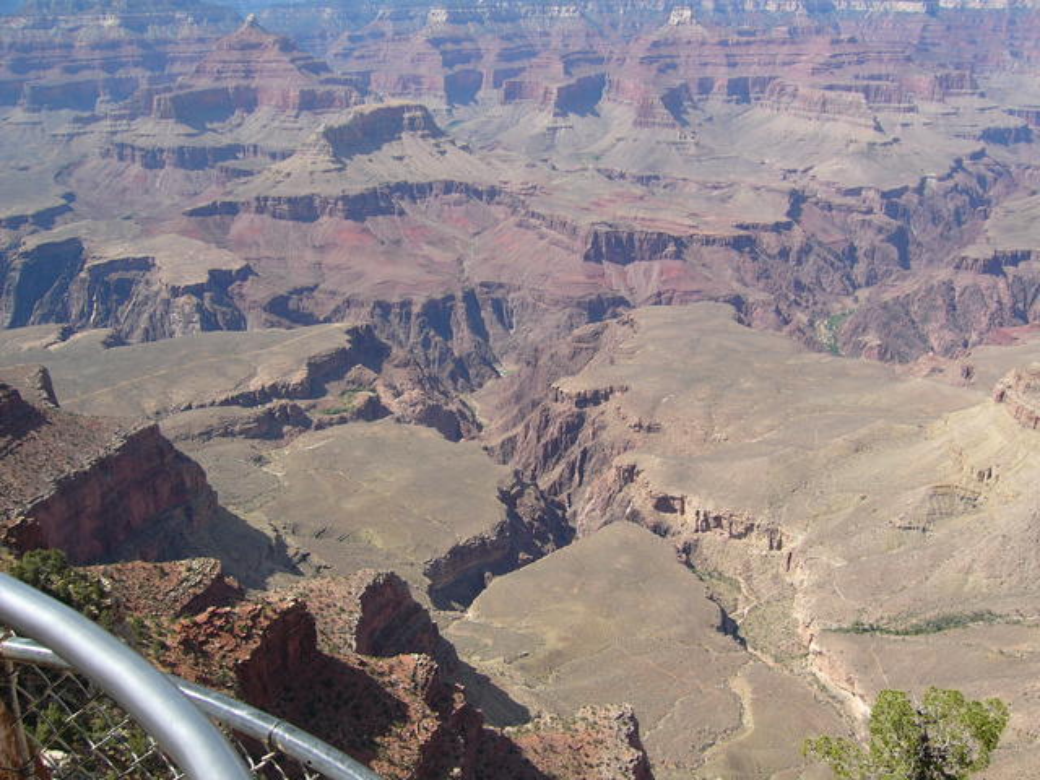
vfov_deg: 40.7
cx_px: 520
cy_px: 390
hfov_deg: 52.6
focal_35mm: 35
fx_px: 1052
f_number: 8
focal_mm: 5.8
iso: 50
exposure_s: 1/125
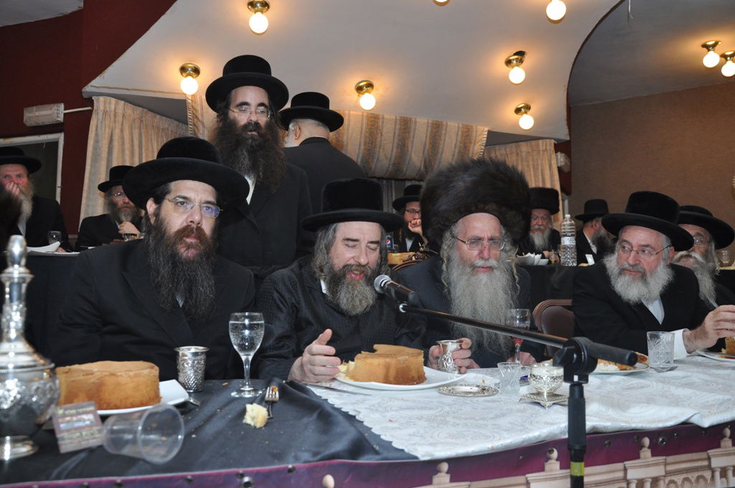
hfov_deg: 67.4
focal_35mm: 27
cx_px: 368
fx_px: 551
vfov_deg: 47.8
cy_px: 244
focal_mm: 18
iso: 500
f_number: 5.6
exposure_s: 1/60
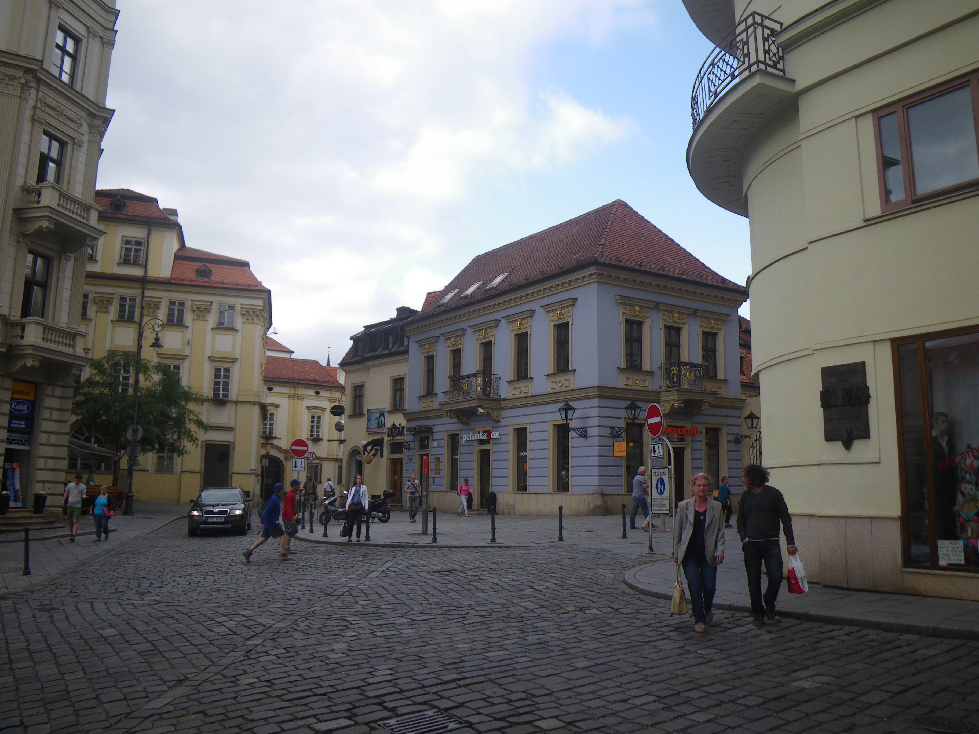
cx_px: 490
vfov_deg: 49.7
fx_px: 792
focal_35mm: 28
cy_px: 367
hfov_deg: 63.4
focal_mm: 5
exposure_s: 1/250
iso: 50
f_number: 3.5
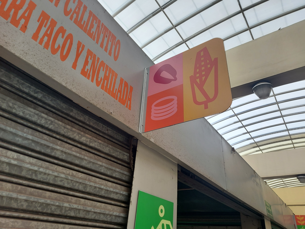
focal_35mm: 24
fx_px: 211
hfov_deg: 71.6
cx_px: 152
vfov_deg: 56.8
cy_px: 114
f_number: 1.8
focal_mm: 5.23
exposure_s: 1/211
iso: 32
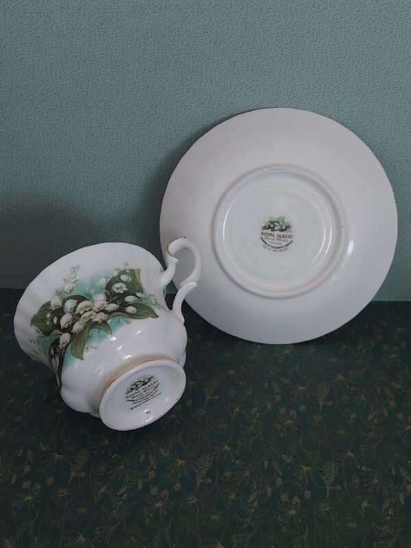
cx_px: 206
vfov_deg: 71.6
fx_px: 380
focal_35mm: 24
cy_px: 274
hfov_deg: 56.8
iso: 320
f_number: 1.8
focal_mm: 5.23
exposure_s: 1/50
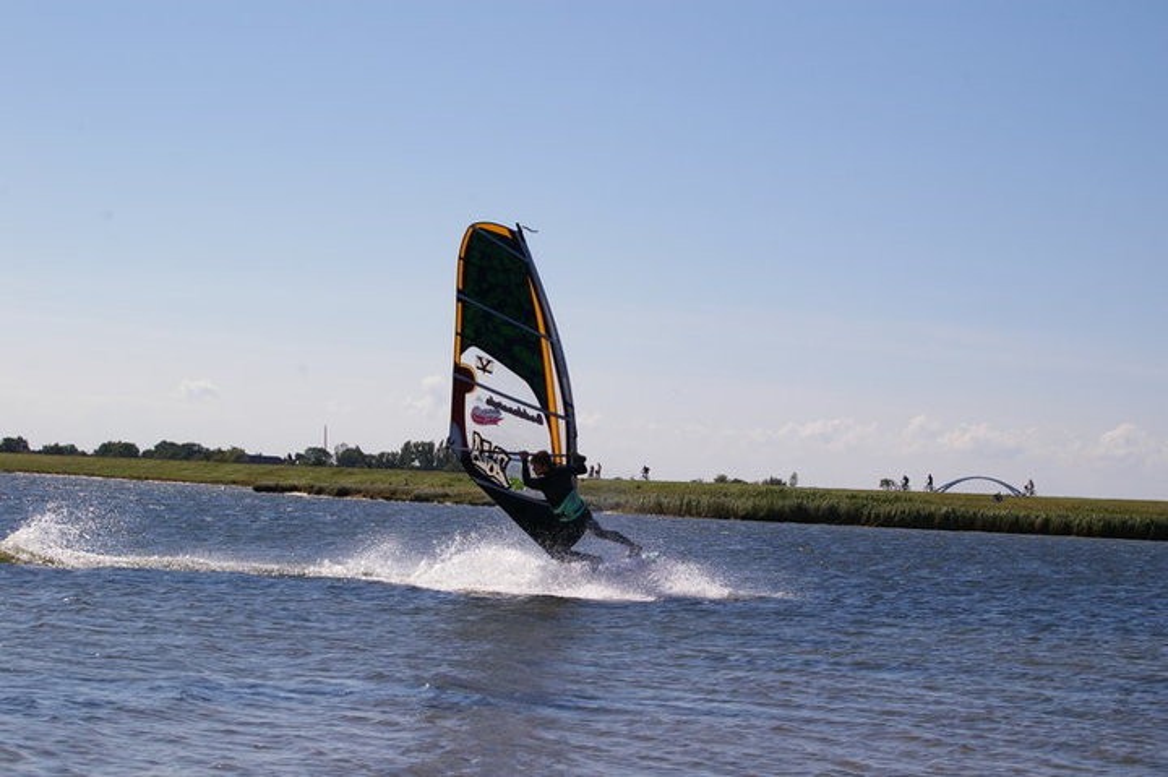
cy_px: 388
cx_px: 584
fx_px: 2675
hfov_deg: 24.6
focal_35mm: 82
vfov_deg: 16.5
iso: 200
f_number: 11
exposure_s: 1/500
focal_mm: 55
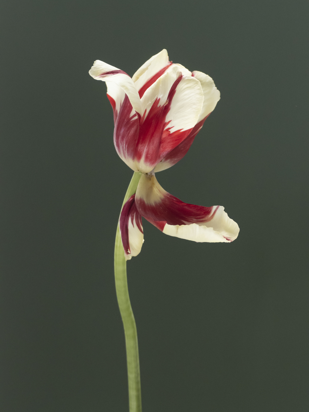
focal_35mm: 101
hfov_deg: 14.6
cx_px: 154
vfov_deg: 19.4
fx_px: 1202
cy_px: 206
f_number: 3.8
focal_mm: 33.96
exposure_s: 1/40
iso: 1600
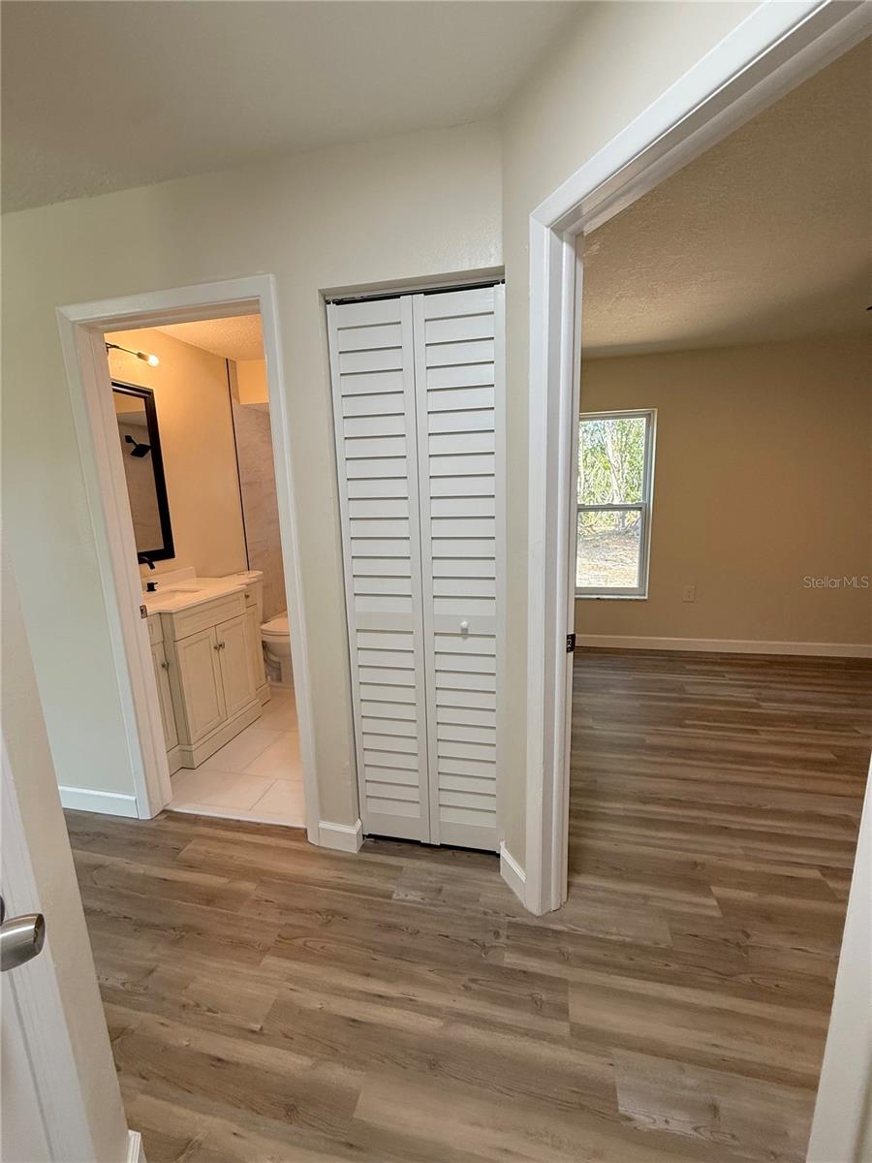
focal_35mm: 14
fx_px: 470
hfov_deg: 85.7
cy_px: 582
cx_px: 436
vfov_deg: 102.1
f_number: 2.2
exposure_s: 1/120
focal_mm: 2.22
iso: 125
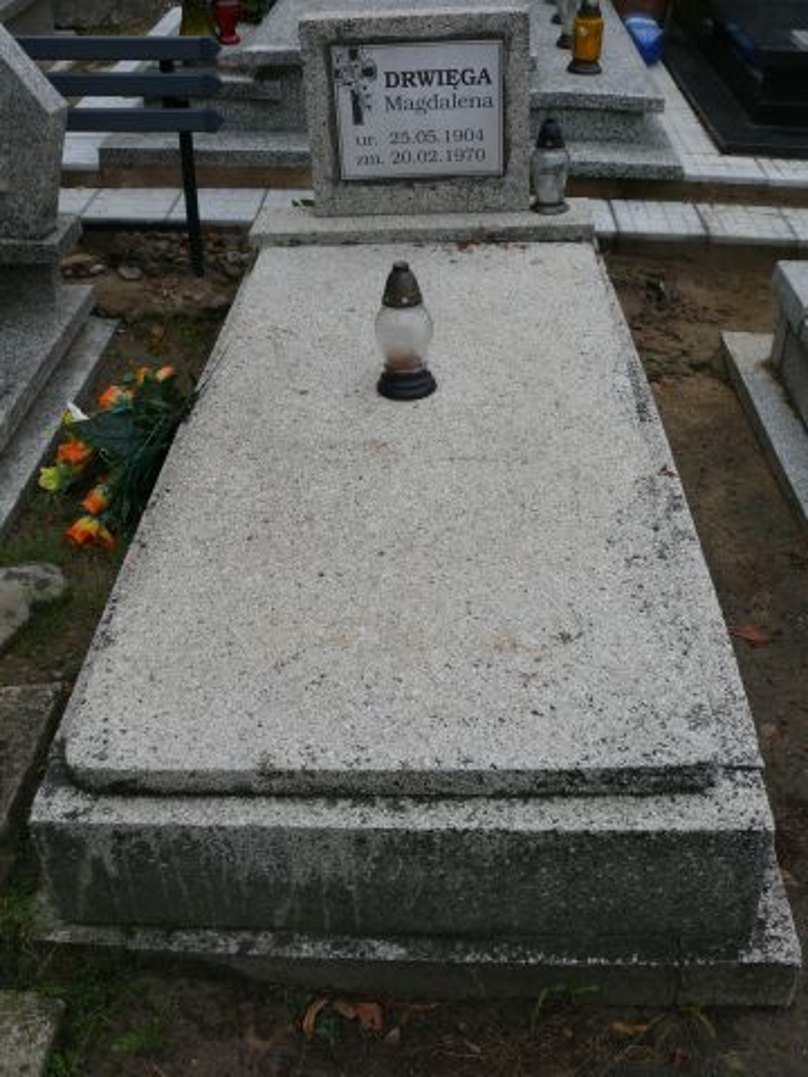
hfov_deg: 40.7
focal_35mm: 35
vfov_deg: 52.6
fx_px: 1089
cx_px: 404
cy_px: 538
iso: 100
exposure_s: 1/200
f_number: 4.5
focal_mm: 7.4
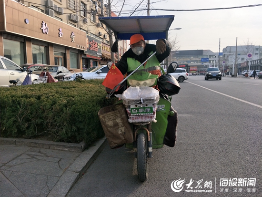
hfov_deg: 71.6
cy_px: 98
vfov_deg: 56.9
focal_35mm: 24
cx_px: 131
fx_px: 182
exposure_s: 1/1285
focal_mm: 4.1
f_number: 1.7
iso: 103
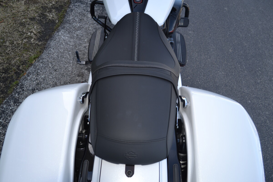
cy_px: 91
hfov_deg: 61.9
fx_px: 227
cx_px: 136
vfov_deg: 43.6
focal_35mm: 30
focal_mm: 20
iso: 100
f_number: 4
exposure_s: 1/200
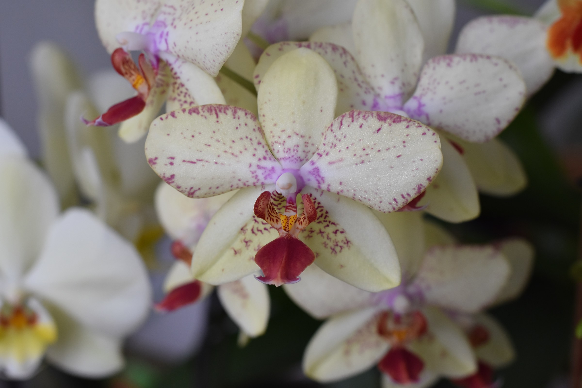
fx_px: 1212
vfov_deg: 18.2
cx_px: 291
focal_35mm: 75
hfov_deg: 27.0
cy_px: 194
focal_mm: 50
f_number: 5.6
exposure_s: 1/125
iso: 800
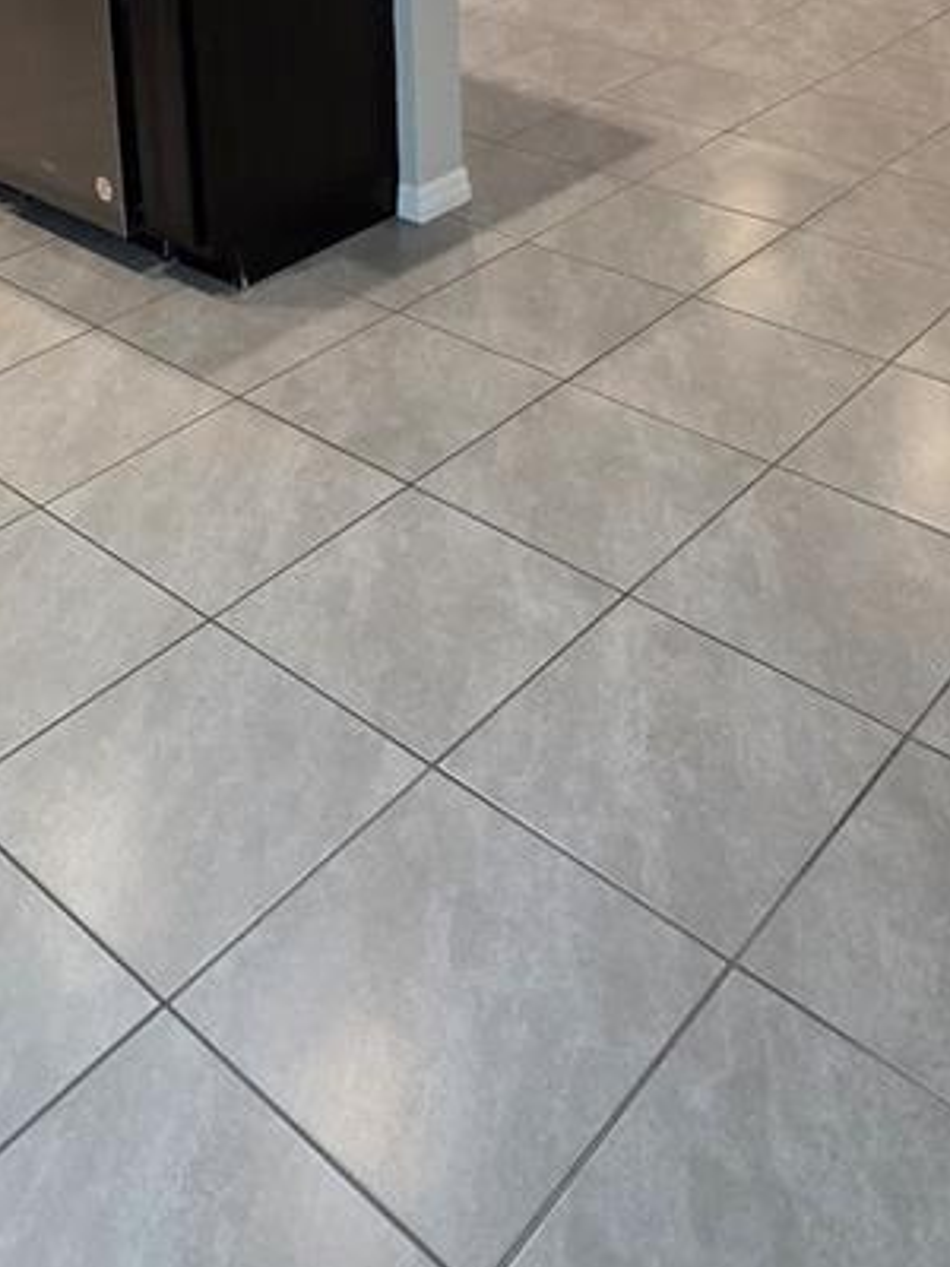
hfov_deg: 36.7
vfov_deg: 40.7
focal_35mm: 39
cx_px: 402
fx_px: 1427
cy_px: -51
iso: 250
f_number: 1.9
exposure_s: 1/60
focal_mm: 2.2
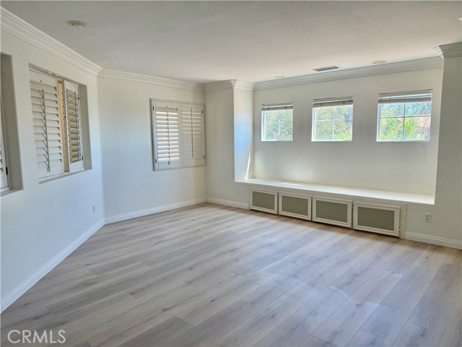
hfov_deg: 71.6
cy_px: 174
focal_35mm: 24
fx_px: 320
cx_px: 231
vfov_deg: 56.8
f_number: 1.78
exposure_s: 1/296
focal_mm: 6.76
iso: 100
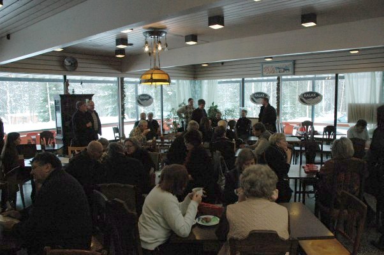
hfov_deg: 67.4
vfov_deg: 47.8
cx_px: 192
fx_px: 288
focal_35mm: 27
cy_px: 128
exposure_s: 1/125
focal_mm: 18
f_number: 5.6
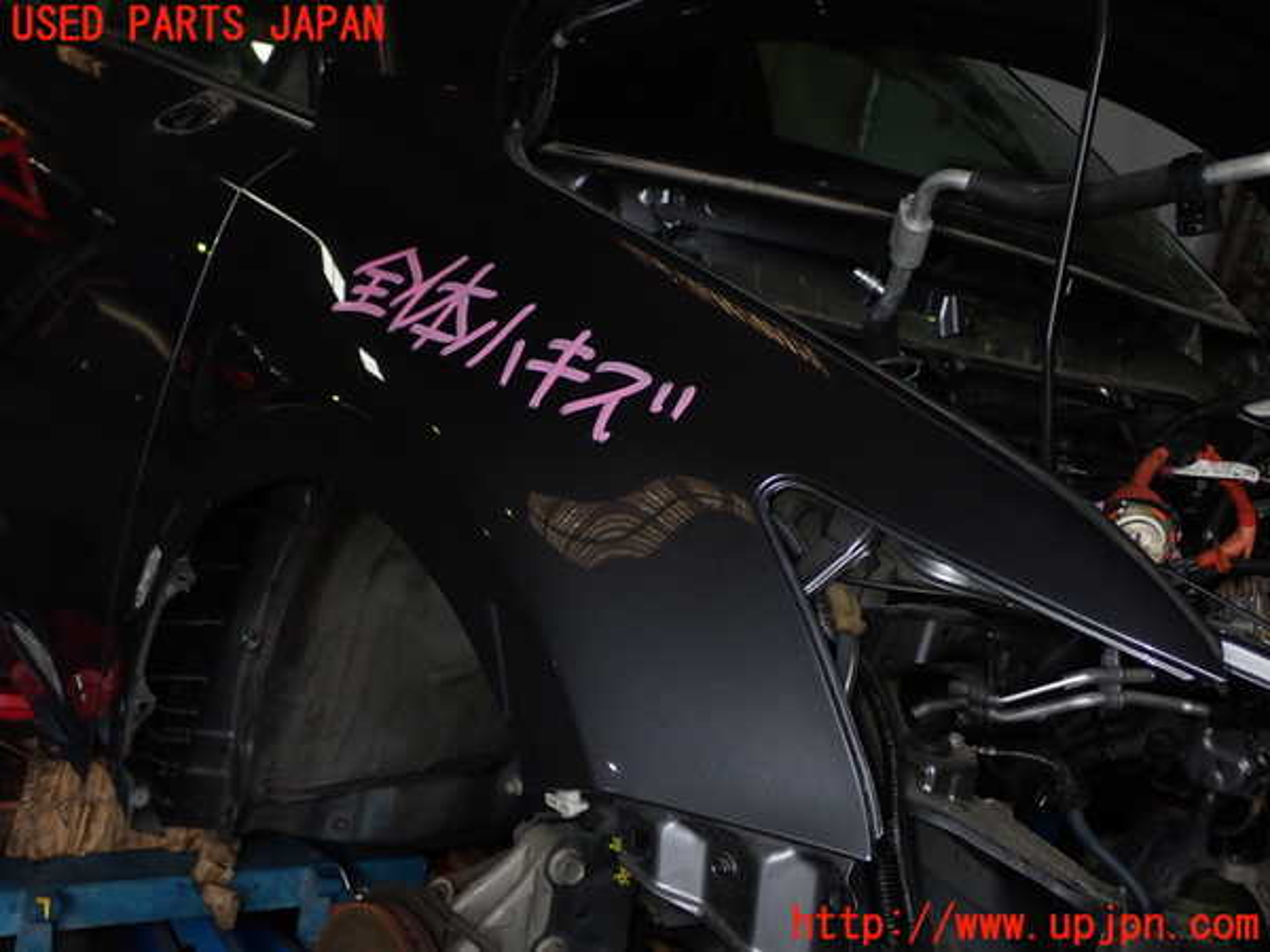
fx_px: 1504
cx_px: 635
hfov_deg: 45.8
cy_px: 476
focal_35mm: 41
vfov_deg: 35.1
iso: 200
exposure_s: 1/40
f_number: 8
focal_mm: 7.31
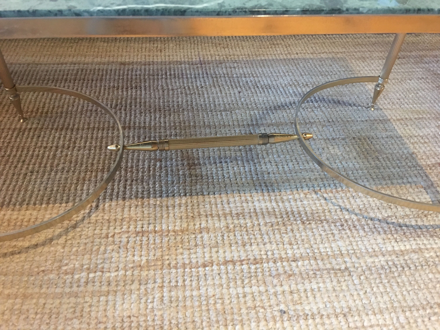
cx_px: 220
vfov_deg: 48.2
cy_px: 165
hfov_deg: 61.7
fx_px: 369
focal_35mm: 29
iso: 160
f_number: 2.2
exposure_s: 1/8
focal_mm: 4.15
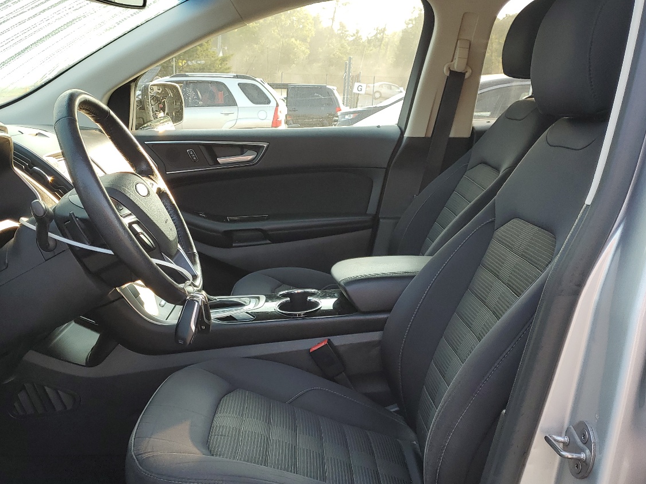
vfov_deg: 38.5
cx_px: 312
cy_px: 298
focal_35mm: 37
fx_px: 690
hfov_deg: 50.1
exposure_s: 1/250
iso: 50
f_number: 1.5
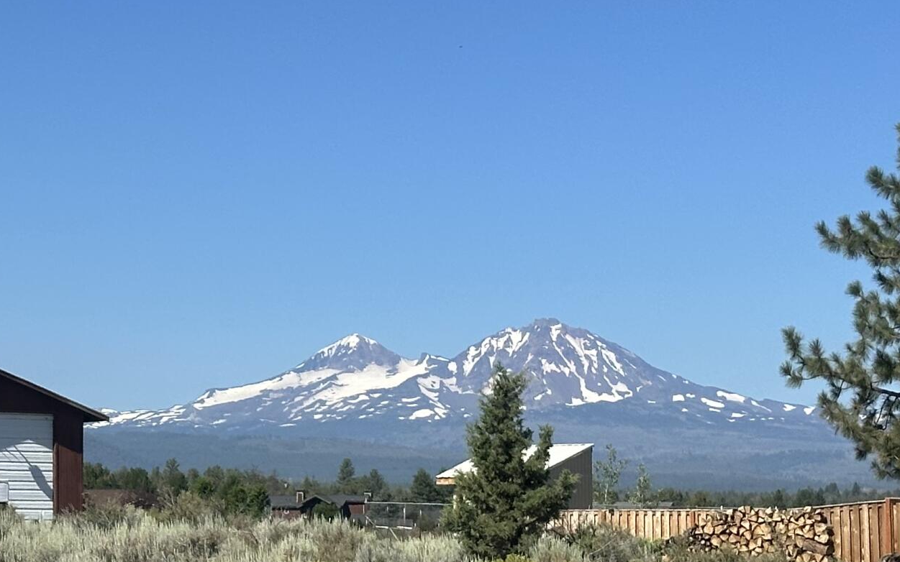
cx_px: 11
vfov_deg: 10.7
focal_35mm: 122
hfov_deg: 16.8
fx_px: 2993
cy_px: 323
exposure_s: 1/4785
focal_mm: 6.86
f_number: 1.78
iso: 64
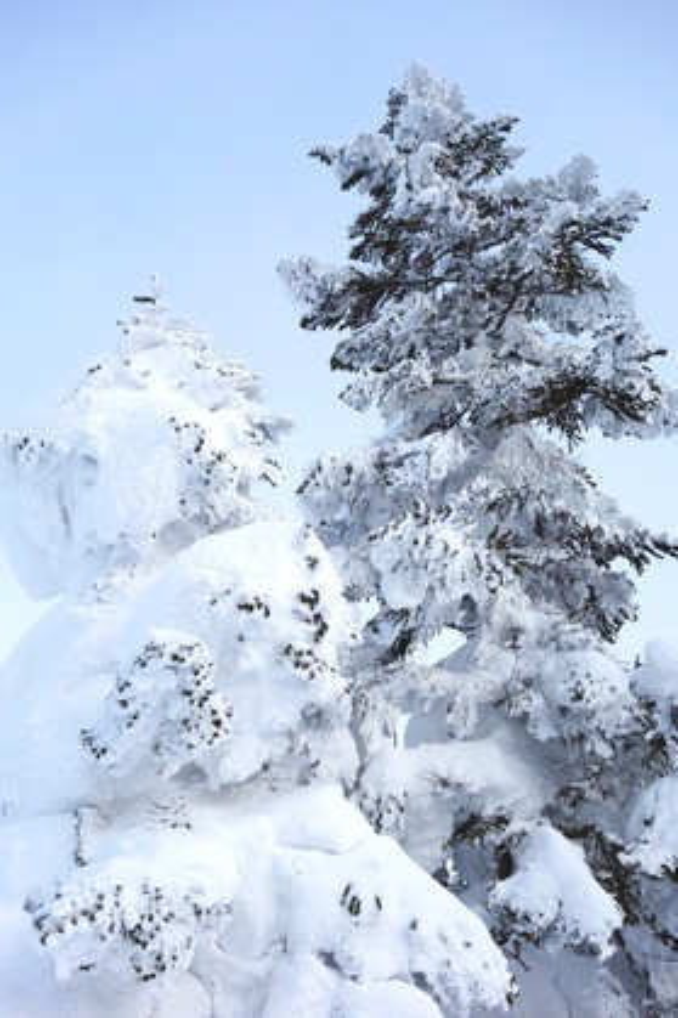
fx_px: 1300
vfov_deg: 42.8
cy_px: 509
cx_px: 339
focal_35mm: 46
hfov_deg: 29.2
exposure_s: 1/320
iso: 125
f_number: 5.6
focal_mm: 16.99
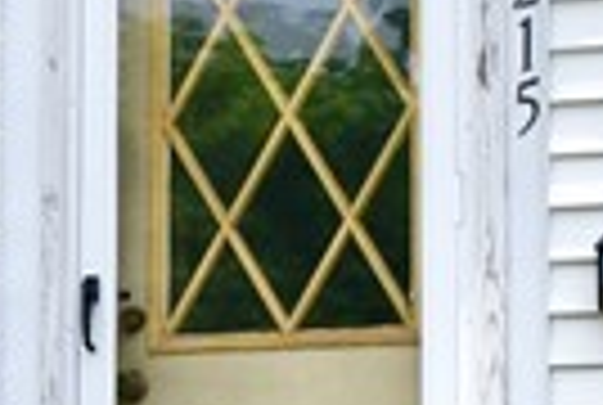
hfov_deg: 9.8
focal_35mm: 206
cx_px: -194
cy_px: 349
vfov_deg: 6.7
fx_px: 3458
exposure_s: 1/500
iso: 200
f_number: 8
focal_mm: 18
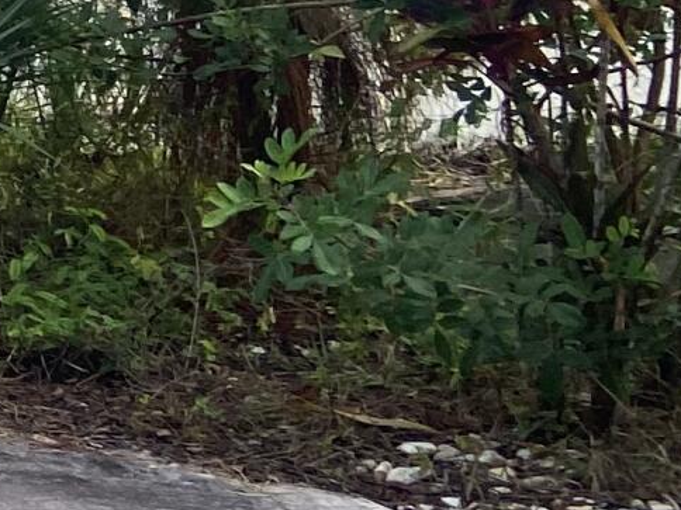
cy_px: -86
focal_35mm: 161
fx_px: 3167
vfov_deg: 9.1
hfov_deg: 10.1
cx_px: -1130
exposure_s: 1/757
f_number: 1.8
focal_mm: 4.25
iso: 32
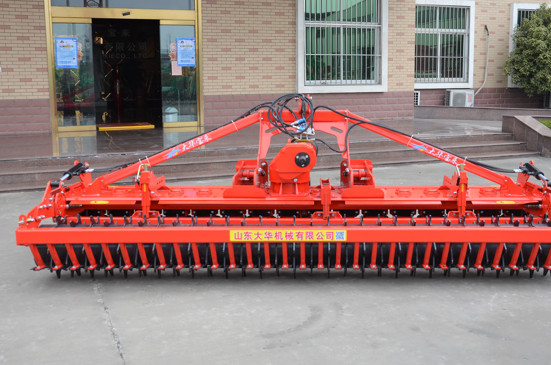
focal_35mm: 43
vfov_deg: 31.0
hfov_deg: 45.5
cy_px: 156
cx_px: 300
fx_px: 657
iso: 200
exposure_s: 1/125
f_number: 5.6
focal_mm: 24
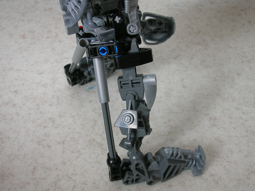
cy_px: 96
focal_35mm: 50
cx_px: 128
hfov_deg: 38.2
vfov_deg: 29.1
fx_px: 368
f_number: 3.3
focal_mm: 8.4
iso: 50
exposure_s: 1/5.4
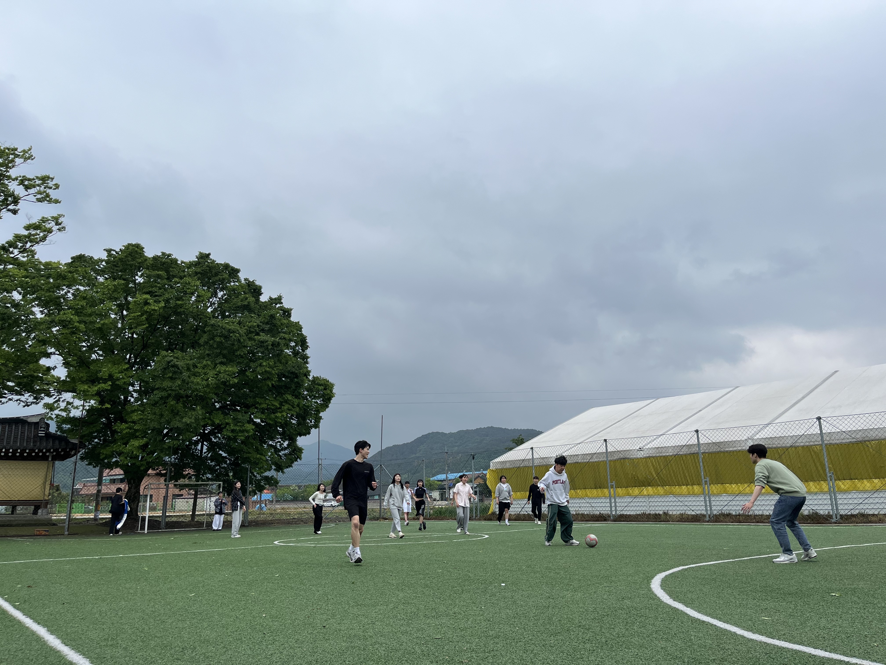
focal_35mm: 26
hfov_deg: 67.3
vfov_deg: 53.1
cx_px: 443
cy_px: 332
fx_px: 665
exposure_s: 1/4310
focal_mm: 5.1
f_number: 1.6
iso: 50
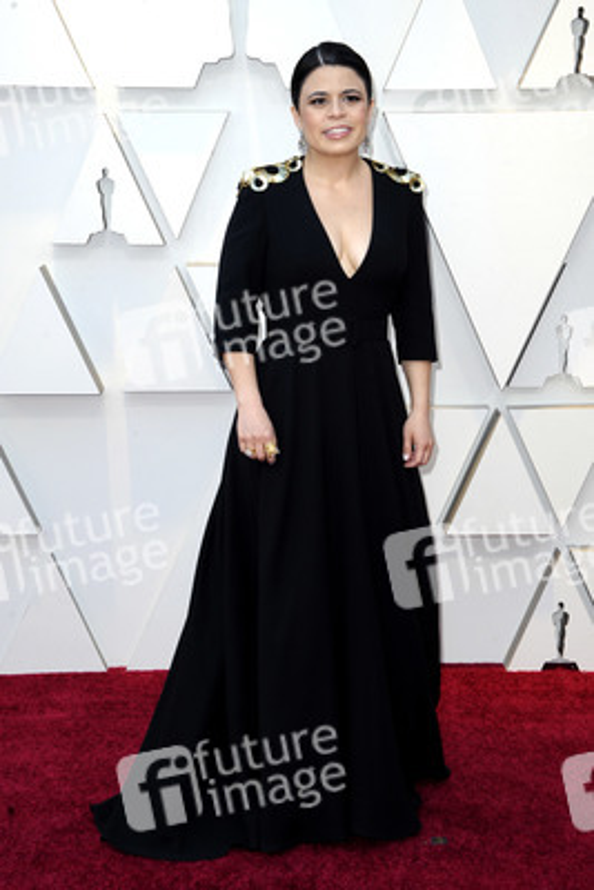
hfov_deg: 20.9
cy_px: 445
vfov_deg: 30.9
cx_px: 297
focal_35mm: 65
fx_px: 1607
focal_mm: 65
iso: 800
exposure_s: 1/250
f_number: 8
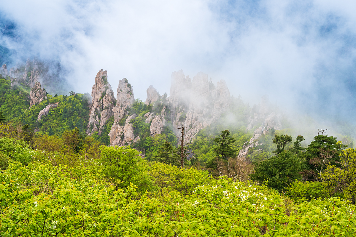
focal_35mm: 54
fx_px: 534
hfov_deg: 36.9
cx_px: 178
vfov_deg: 25.1
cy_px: 118
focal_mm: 54
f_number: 11
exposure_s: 1/125
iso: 160
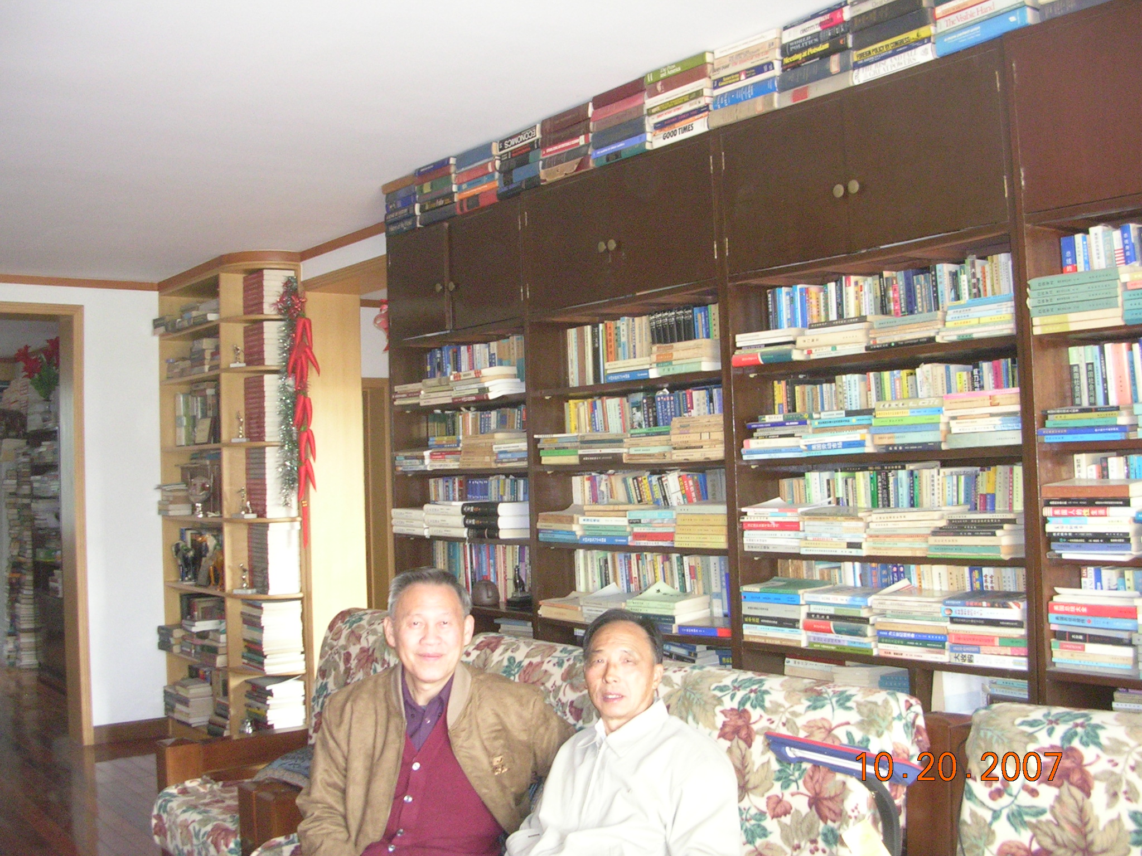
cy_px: 428
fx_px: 1254
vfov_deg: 37.7
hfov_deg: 49.0
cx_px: 571
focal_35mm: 38
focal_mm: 5.8
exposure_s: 1/16.4
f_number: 2.8
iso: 200
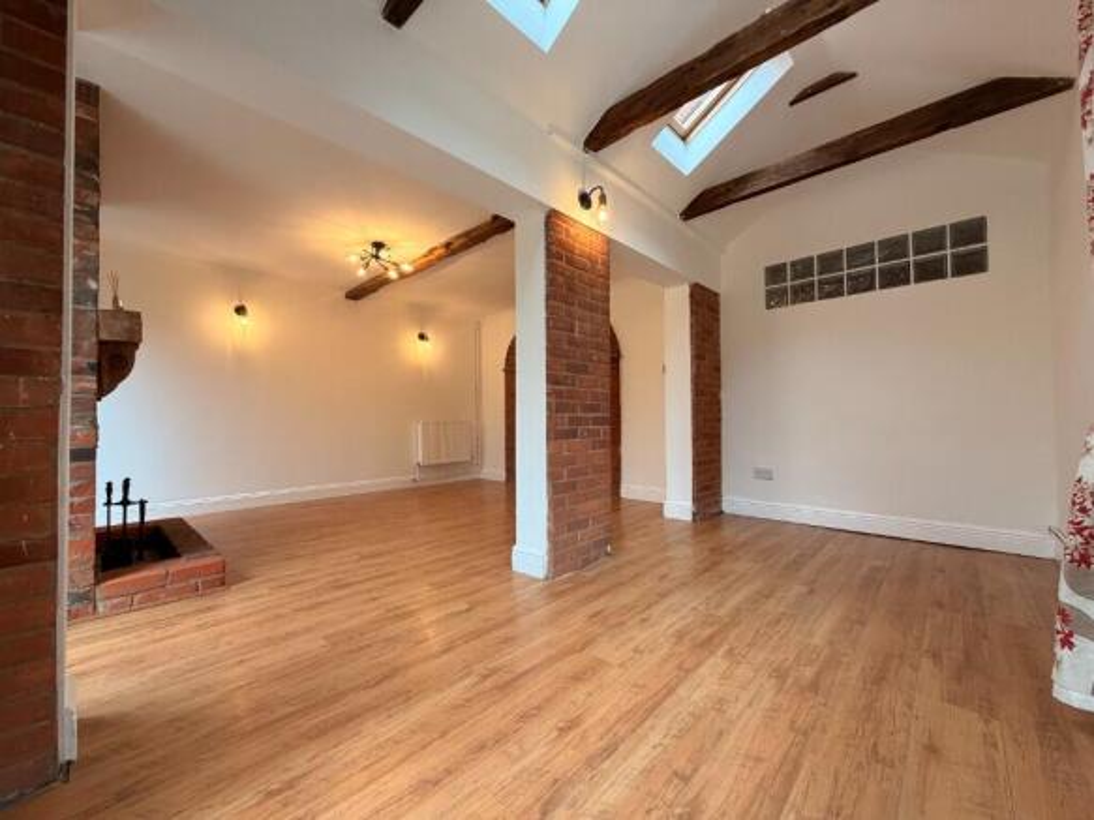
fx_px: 442
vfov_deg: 85.7
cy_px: 410
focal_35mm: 14
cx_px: 547
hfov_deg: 102.1
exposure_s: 1/121
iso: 200
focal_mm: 2.22
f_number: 2.2
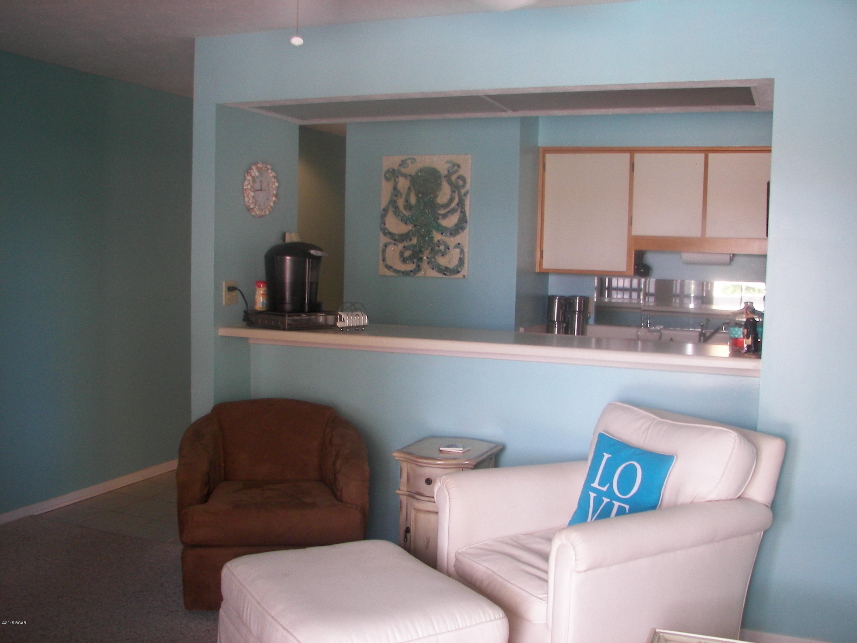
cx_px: 428
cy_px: 322
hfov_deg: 51.4
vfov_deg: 39.7
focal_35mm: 36
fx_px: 891
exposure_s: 1/30
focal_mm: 6
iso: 100
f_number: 2.8
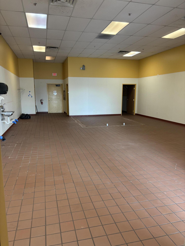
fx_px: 185
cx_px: 92
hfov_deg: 53.1
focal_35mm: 26
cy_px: 123
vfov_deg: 67.3
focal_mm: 5.96
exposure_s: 1/60
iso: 200
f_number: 1.6
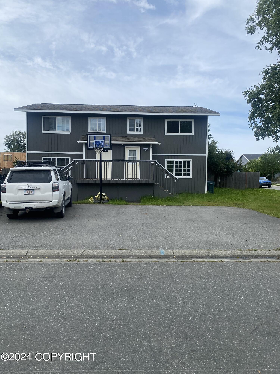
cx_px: 140
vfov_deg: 67.3
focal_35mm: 26
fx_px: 280
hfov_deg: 53.1
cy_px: 187
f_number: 1.8
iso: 32
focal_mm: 4.25
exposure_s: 1/3040
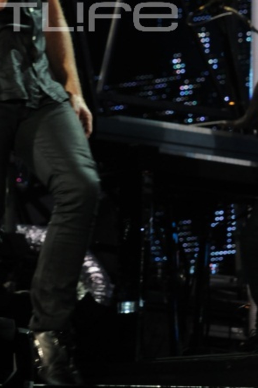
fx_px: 4430
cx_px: 35
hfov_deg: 3.3
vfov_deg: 5.0
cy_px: 53
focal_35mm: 411
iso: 800
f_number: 5.6
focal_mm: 135
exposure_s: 1/125
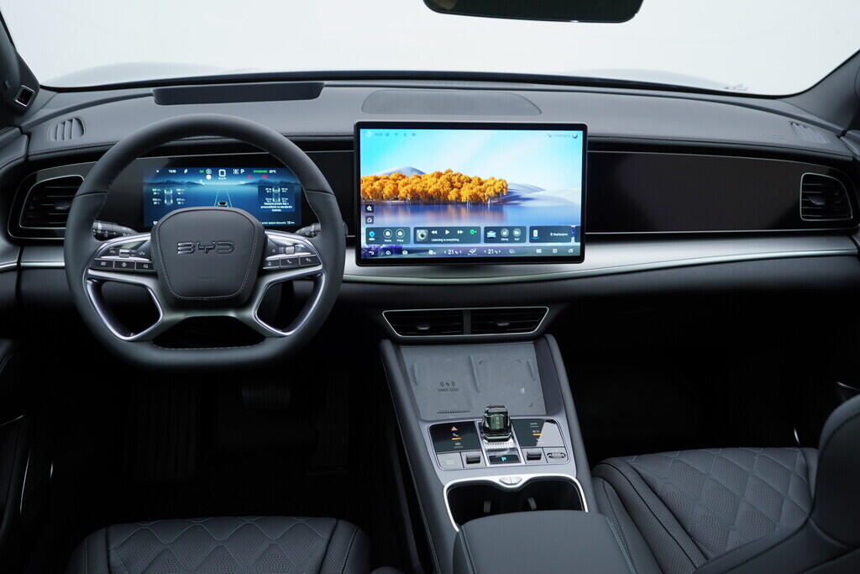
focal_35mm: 36
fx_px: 860
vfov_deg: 36.9
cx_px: 430
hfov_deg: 53.1
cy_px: 287
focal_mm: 24
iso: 125
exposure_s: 1/50
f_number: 3.2
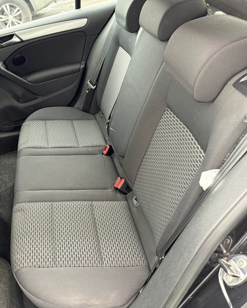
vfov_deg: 52.9
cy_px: 154
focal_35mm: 34
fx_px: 311
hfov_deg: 41.6
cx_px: 51
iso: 200
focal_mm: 5.96
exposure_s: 1/60
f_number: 1.6
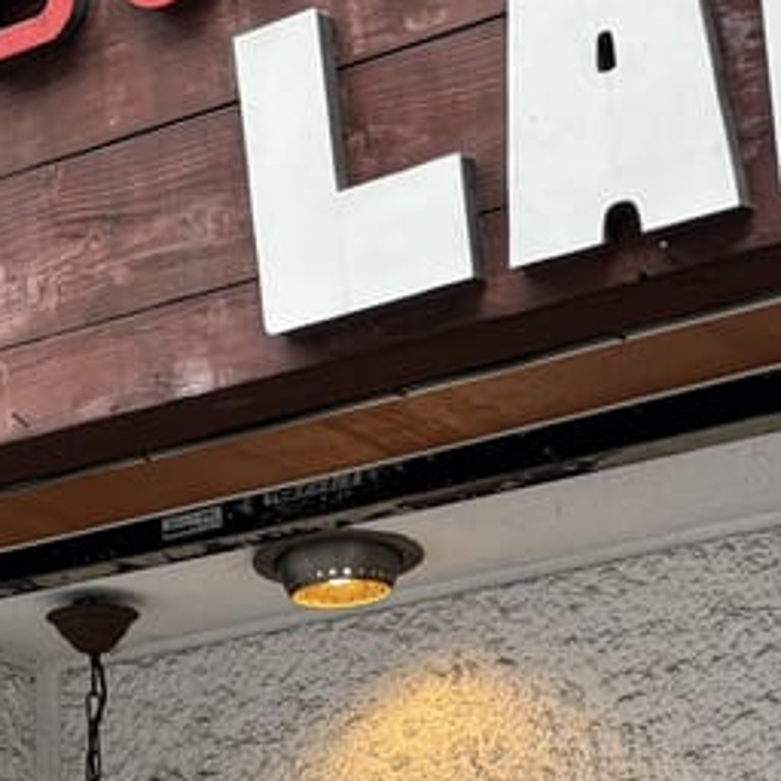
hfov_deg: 15.2
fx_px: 2935
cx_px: 427
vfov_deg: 14.4
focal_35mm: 115
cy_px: 1092
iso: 50
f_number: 1.6
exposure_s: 1/120
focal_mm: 5.96
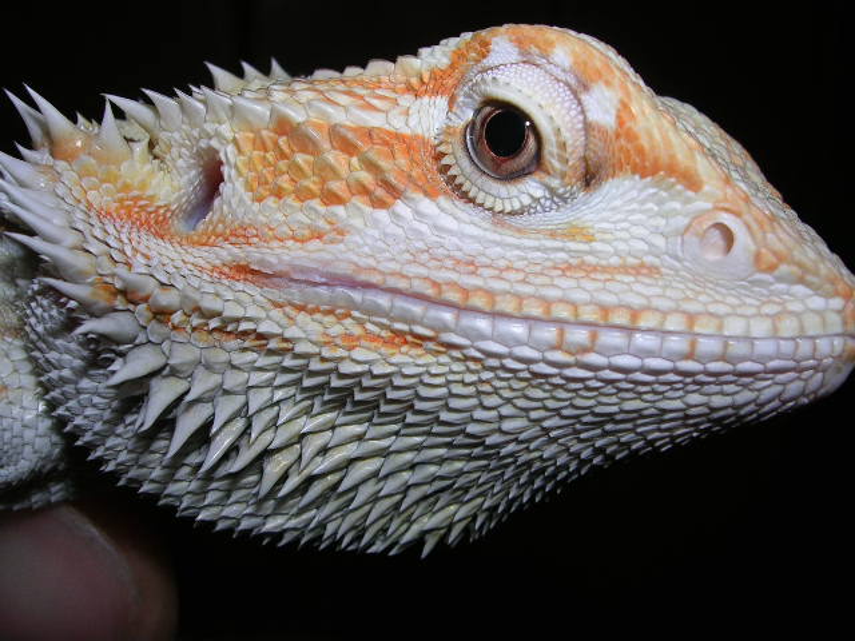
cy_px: 320
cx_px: 428
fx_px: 939
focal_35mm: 38
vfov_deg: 37.7
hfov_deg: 49.0
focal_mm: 5.8
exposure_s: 1/60.1
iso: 50
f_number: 5.6
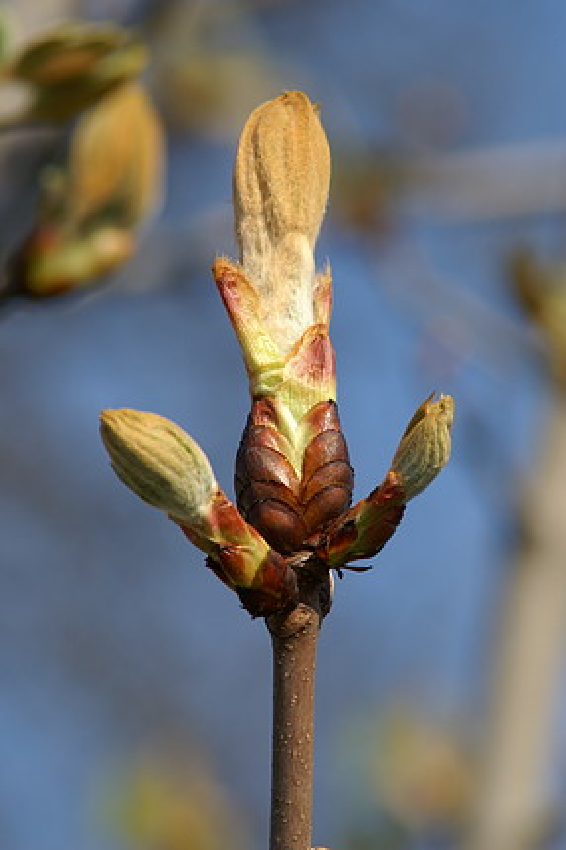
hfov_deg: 5.1
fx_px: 6377
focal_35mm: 270
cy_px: 425
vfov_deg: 7.6
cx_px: 283
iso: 200
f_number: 6.3
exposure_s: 1/1000
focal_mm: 180
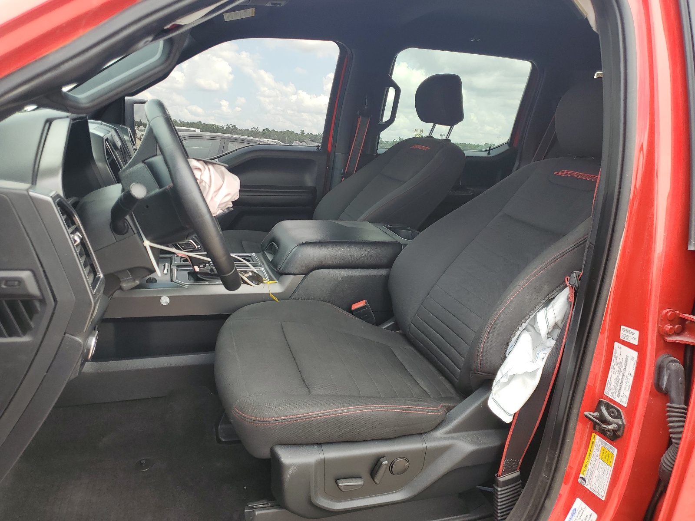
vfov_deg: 53.1
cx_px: 348
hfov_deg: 67.3
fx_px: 522
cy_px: 260
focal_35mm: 26
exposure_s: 1/400
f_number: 1.5
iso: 50
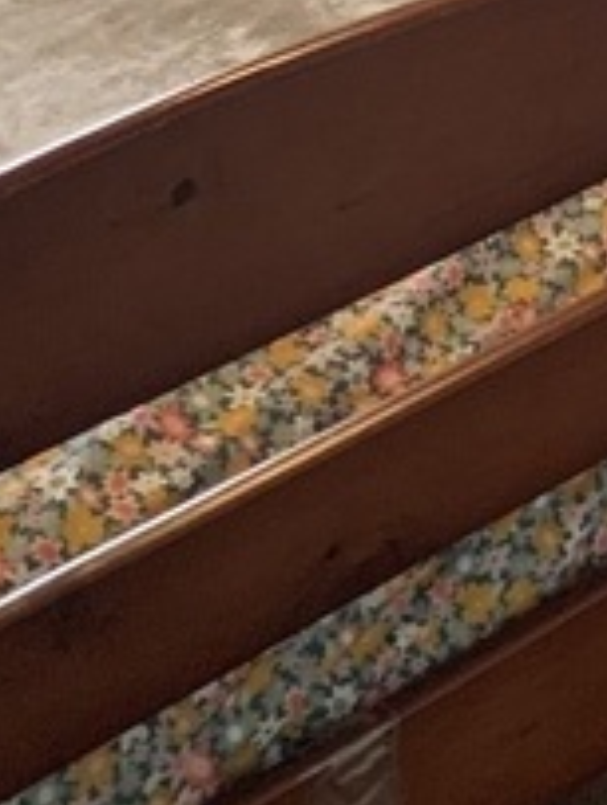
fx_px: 3216
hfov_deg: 10.4
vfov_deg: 12.9
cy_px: -662
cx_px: 905
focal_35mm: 138
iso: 250
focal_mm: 4.25
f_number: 1.8
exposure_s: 1/40
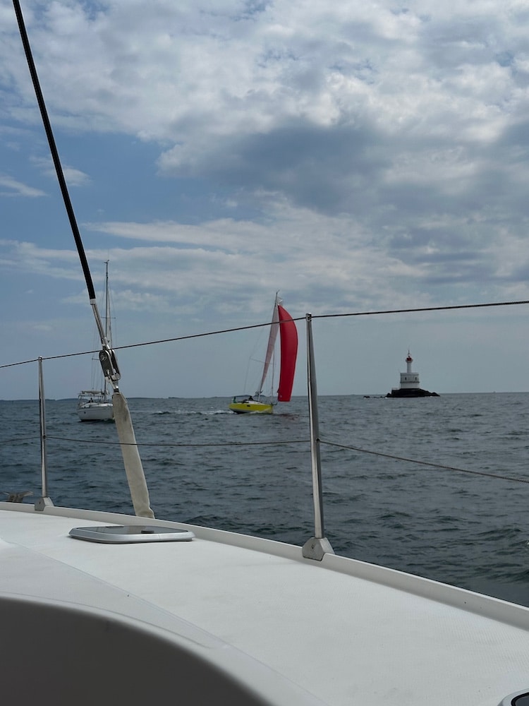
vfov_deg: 39.7
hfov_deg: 30.3
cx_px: 264
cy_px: 353
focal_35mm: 48
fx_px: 978
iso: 64
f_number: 1.78
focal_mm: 6.86
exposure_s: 1/13699
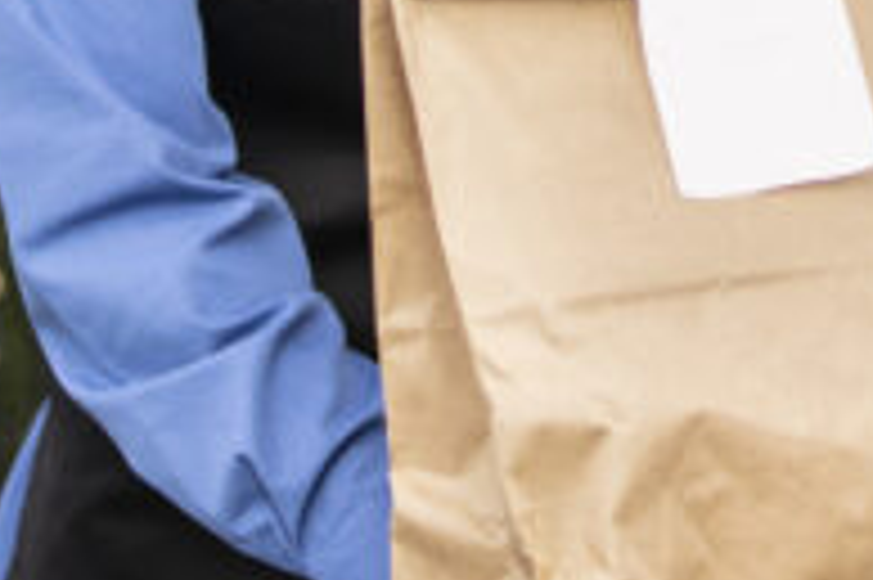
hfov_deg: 11.2
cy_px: 40
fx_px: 4192
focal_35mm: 173
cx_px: 1476
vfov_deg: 7.9
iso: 200
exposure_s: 1/2000
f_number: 1.4
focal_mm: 35
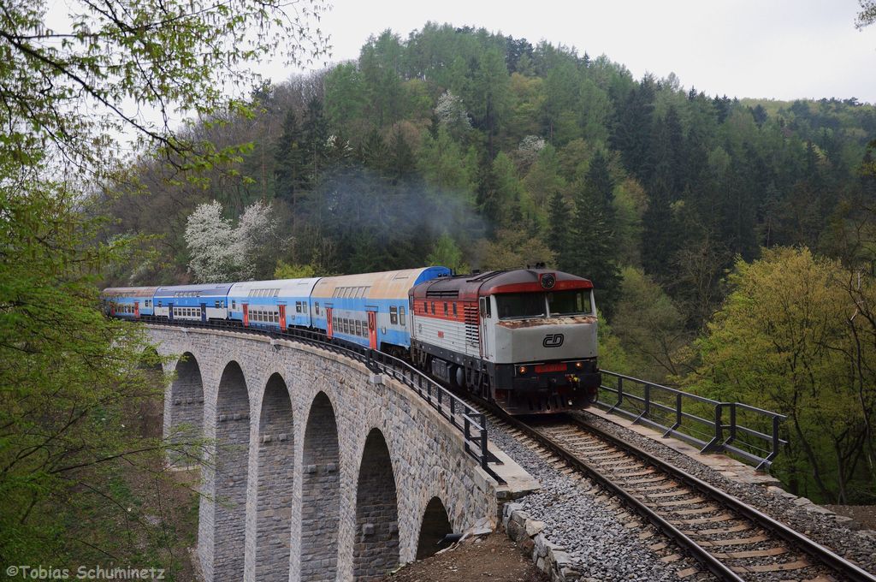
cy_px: 291
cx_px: 438
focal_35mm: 36
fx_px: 875
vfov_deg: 36.8
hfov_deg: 53.2
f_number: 5.6
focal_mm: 24
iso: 400
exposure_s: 1/500
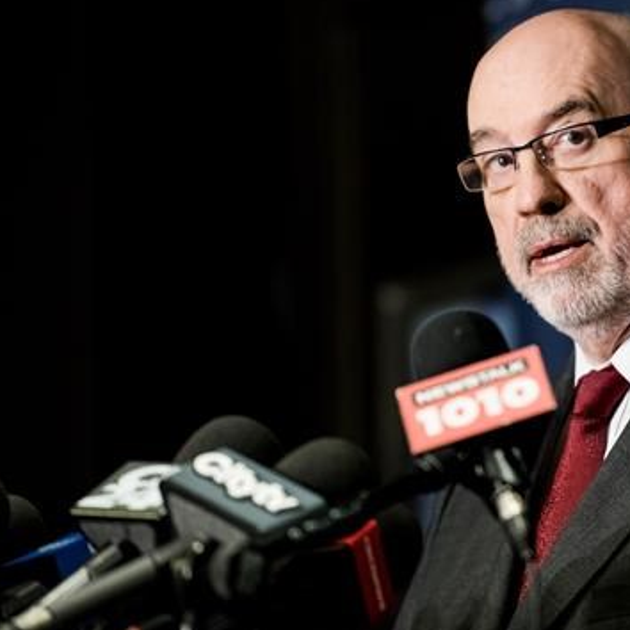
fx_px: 6424
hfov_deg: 5.6
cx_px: 550
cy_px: 259
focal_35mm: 312
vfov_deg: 5.6
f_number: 2.8
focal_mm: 200
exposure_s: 1/200
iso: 6400
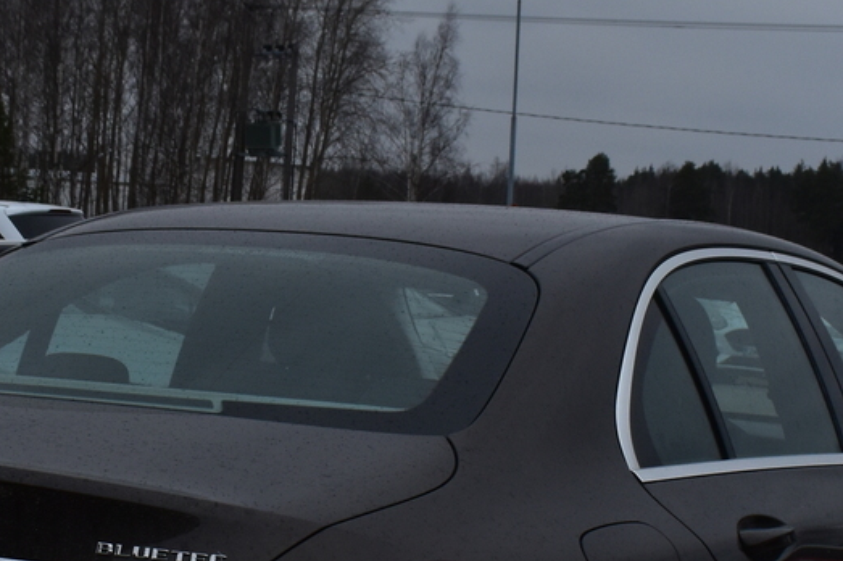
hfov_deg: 21.8
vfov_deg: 14.5
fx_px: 2176
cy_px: 498
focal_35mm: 93
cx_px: 269
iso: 400
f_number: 9.5
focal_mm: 20
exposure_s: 1/250
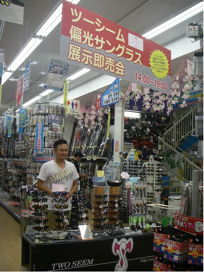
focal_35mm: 38
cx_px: 102
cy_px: 136
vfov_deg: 49.0
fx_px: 299
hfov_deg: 37.7
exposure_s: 1/50
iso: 80
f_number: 3.3
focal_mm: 6.3
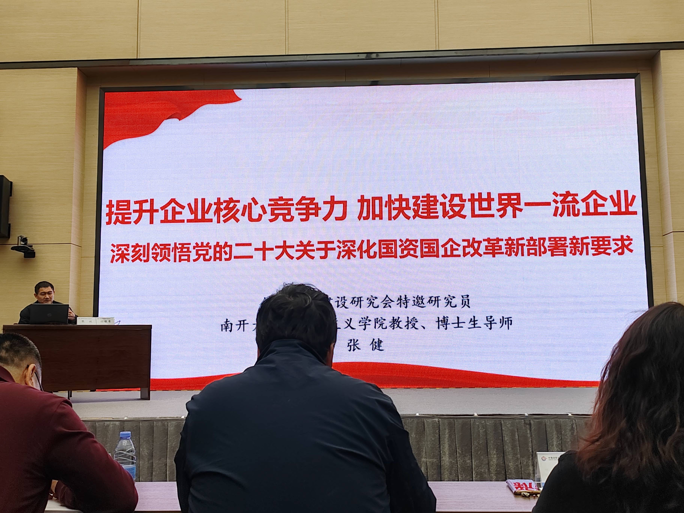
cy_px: 256
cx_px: 342
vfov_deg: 37.7
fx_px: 751
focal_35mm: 38
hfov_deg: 49.0
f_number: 1.8
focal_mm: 6.14
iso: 178
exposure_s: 1/100
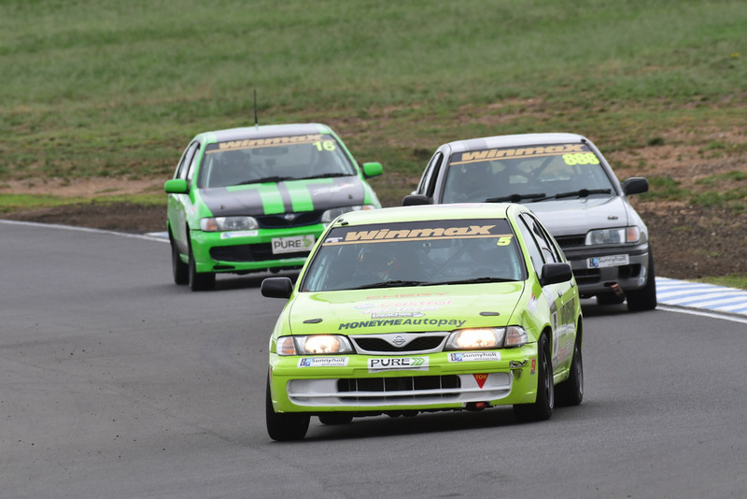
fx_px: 15567
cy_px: 250
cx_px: 374
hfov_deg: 2.7
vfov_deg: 1.8
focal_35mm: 750
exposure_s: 1/640
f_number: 10
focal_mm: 500
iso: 500
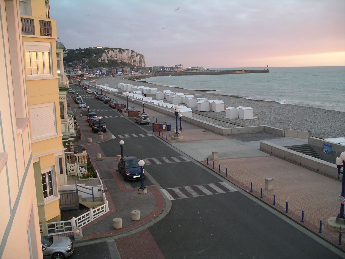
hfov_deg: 50.1
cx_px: 172
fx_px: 369
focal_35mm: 37
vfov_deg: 38.7
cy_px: 130
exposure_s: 1/40
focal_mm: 7.8
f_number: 2.8
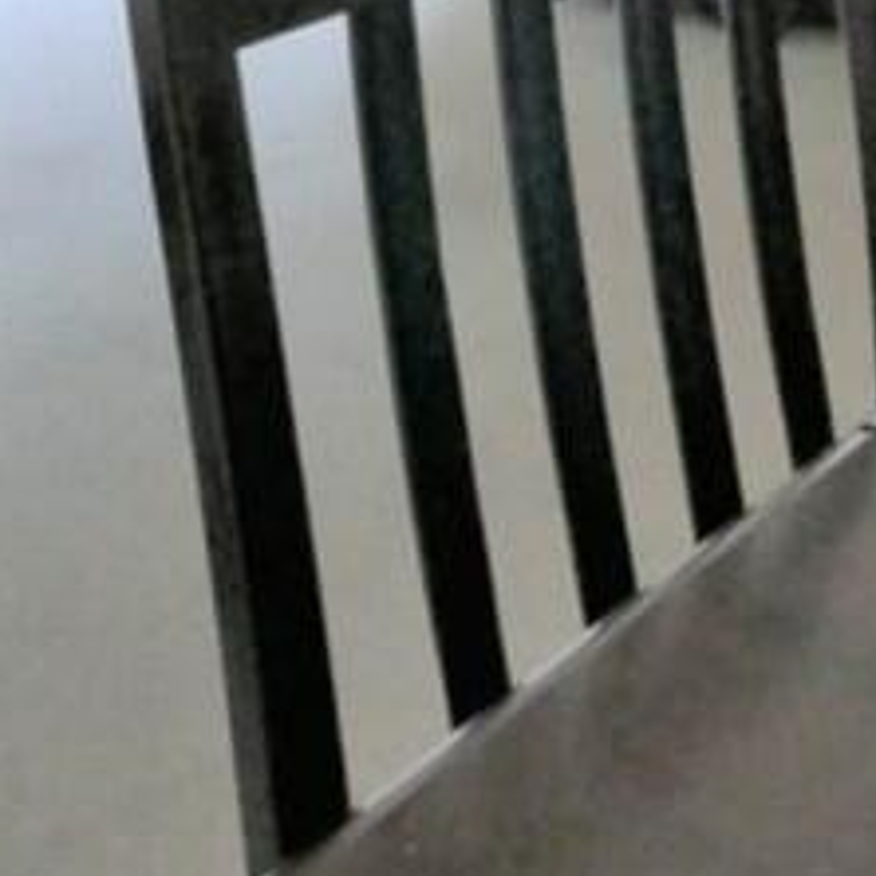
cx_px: 675
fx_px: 1632
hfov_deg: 29.5
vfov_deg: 24.7
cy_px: -361
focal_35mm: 57
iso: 2000
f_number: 4
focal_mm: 7
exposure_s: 1/60
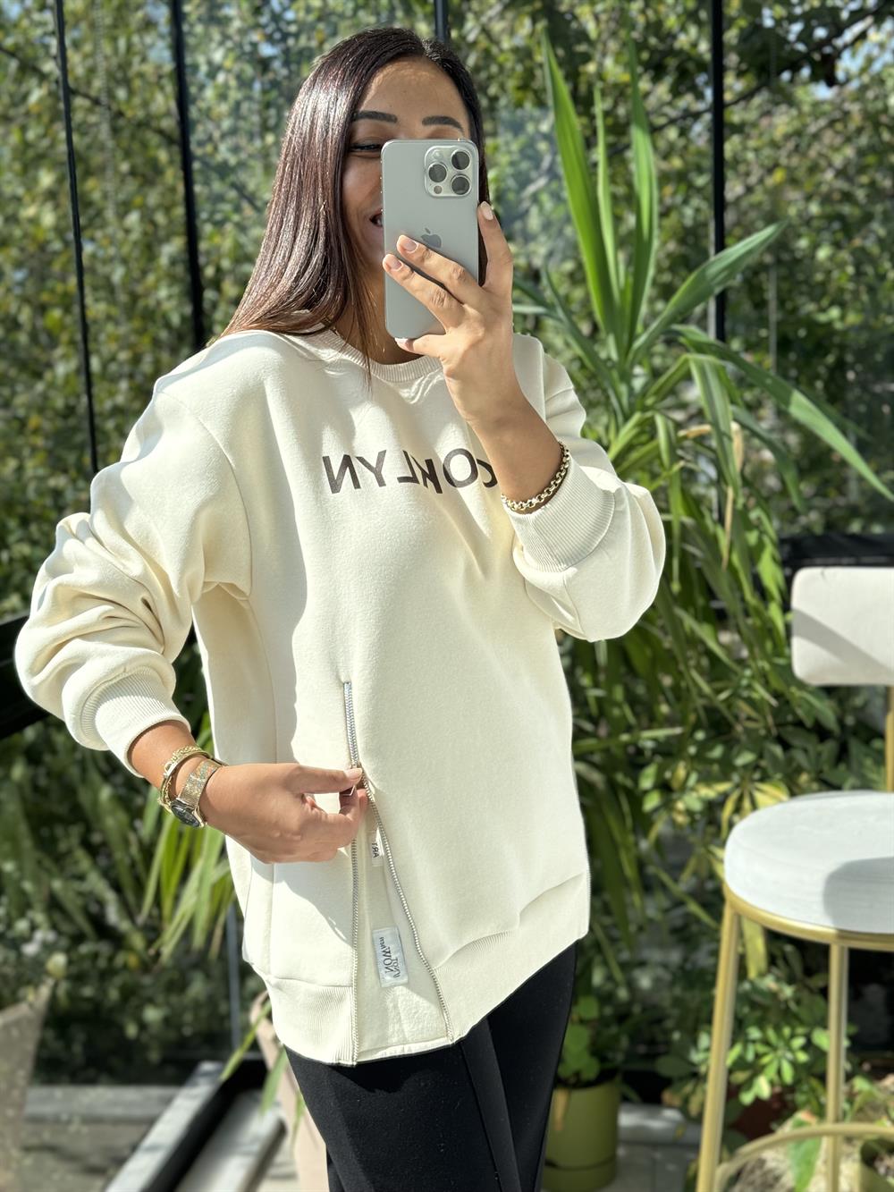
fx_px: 1653
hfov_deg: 30.3
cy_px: 596
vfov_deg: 39.7
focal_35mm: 48
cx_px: 447
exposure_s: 1/843
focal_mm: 6.76
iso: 64
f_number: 1.78
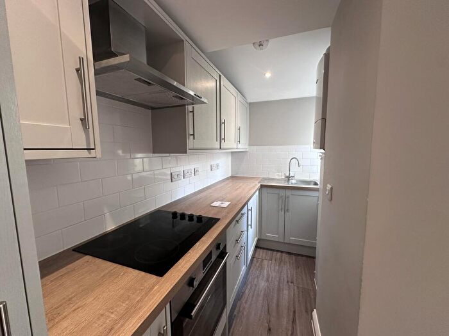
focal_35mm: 14
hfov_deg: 102.1
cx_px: 224
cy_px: 168
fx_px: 182
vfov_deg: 85.7
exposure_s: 1/100
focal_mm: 2.22
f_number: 2.2
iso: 160
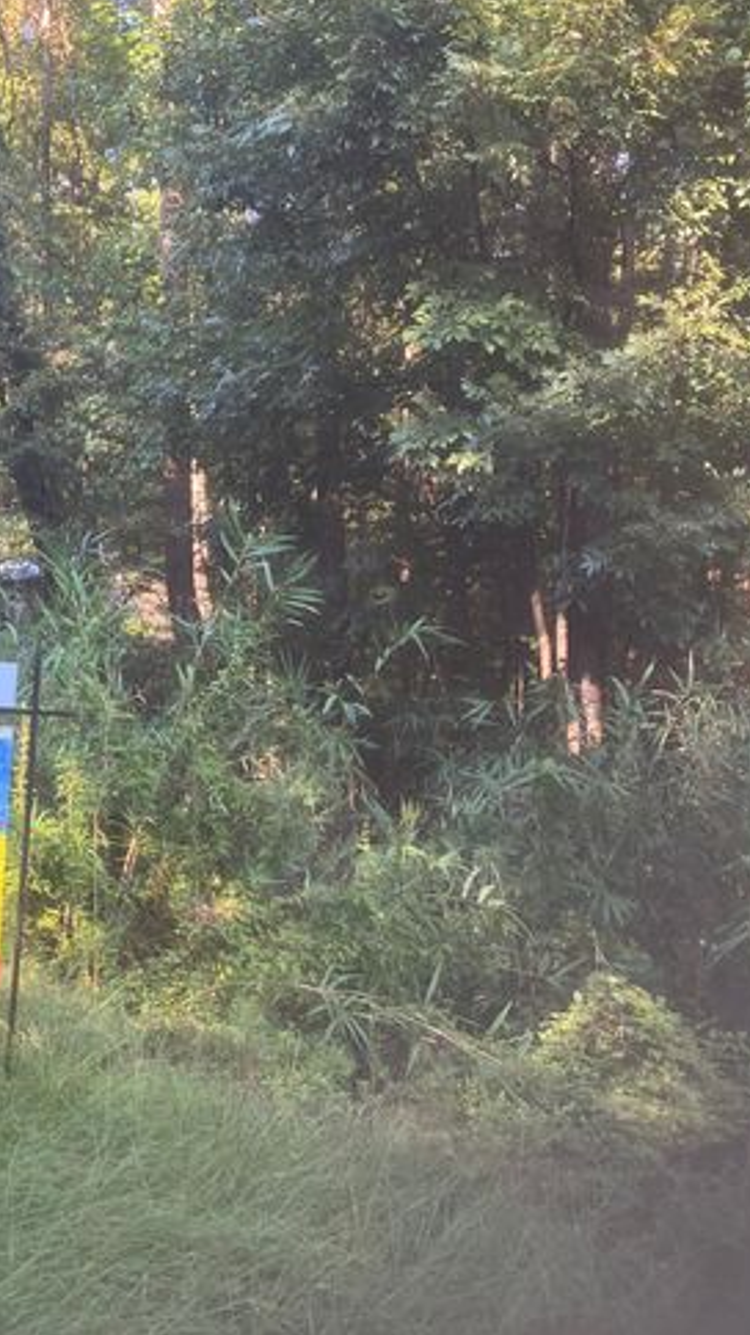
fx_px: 1486
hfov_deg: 28.0
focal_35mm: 42
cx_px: 199
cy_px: 804
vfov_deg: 48.1
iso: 50
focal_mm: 3.99
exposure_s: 1/121
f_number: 1.8
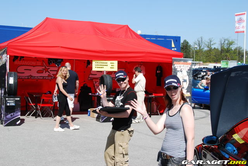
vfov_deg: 25.1
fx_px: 372
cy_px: 83
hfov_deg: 36.8
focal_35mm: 54
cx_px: 124
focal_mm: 36
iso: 100
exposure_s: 1/250
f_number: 8
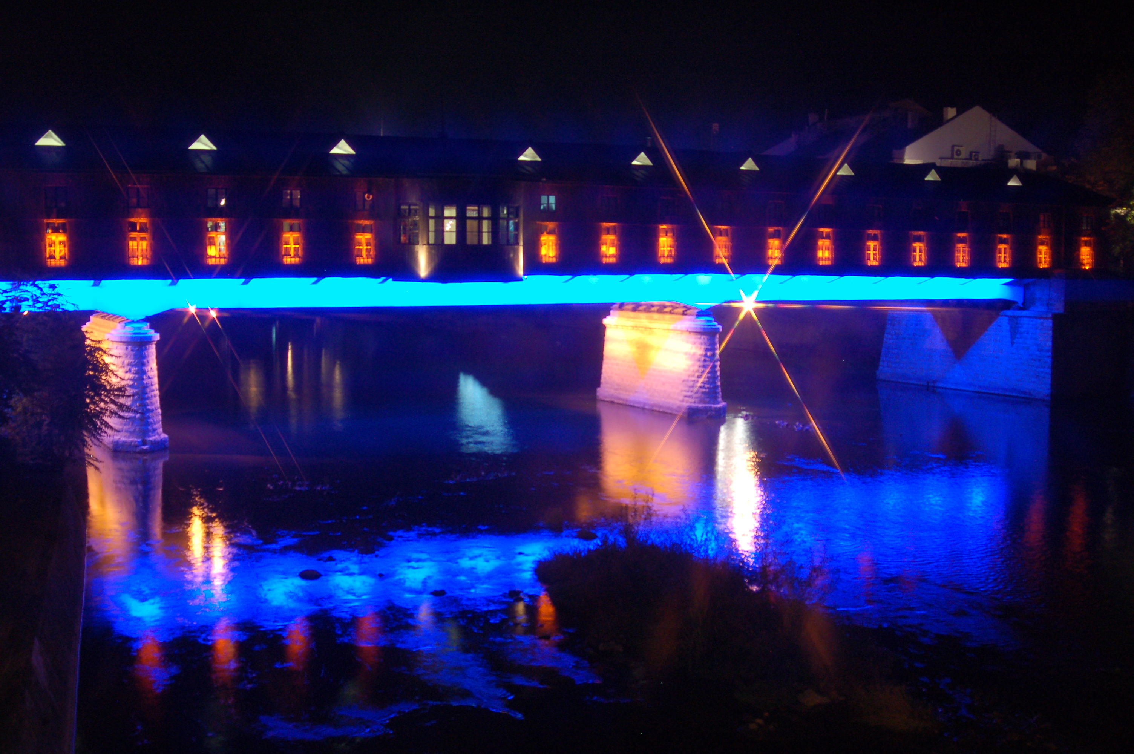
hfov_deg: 46.4
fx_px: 1322
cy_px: 377
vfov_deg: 31.8
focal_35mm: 42
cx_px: 567
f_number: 4.5
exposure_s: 1/2.5
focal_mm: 28
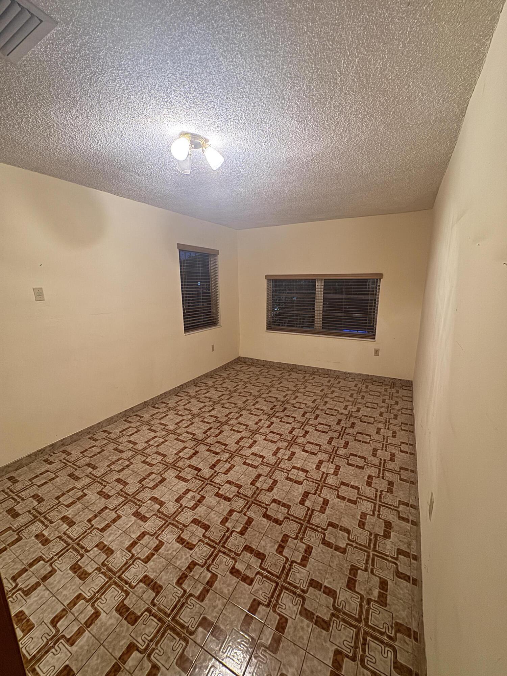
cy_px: 338
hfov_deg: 85.7
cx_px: 254
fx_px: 273
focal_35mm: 14
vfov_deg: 102.1
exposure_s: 1/40
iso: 1250
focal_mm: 2.22
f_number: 2.2
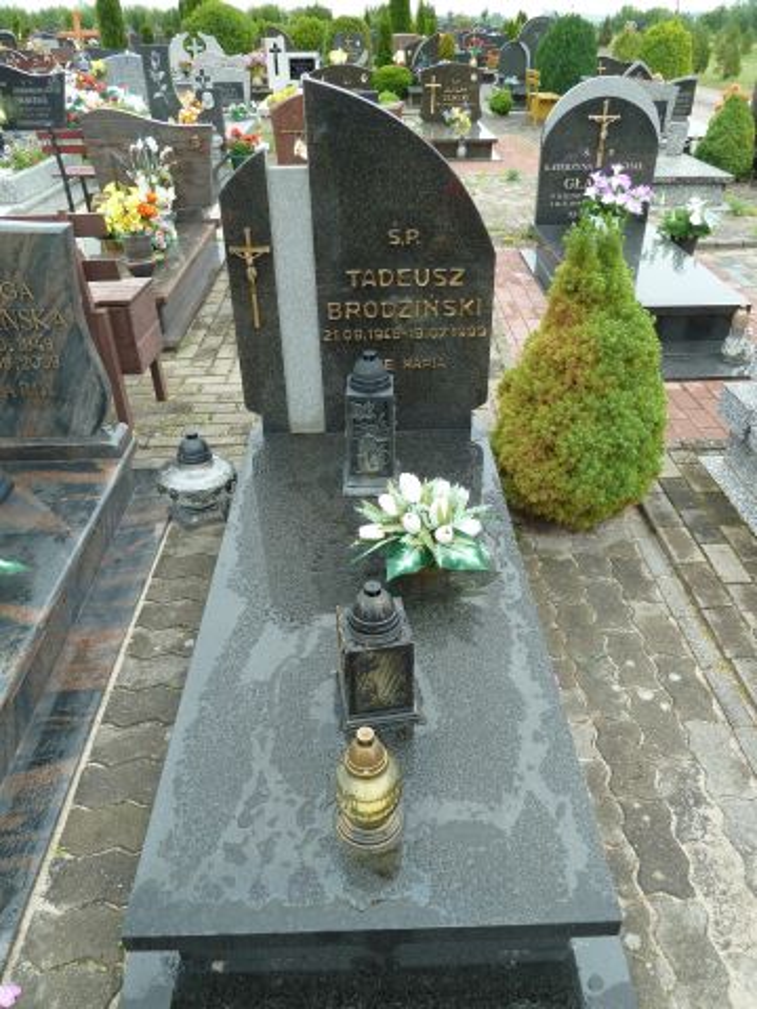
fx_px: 729
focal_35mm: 25
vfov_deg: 69.4
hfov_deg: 54.9
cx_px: 378
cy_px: 504
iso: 80
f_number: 3.3
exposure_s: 1/40
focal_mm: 4.1
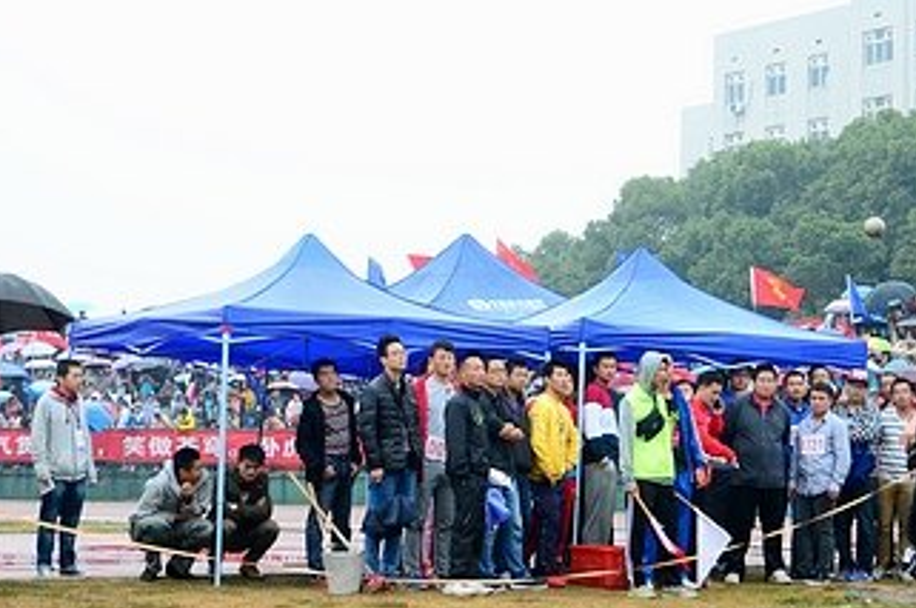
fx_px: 1855
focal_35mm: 73
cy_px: 310
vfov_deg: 18.6
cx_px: 514
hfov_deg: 27.7
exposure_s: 1/250
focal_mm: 26
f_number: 5.6
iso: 250
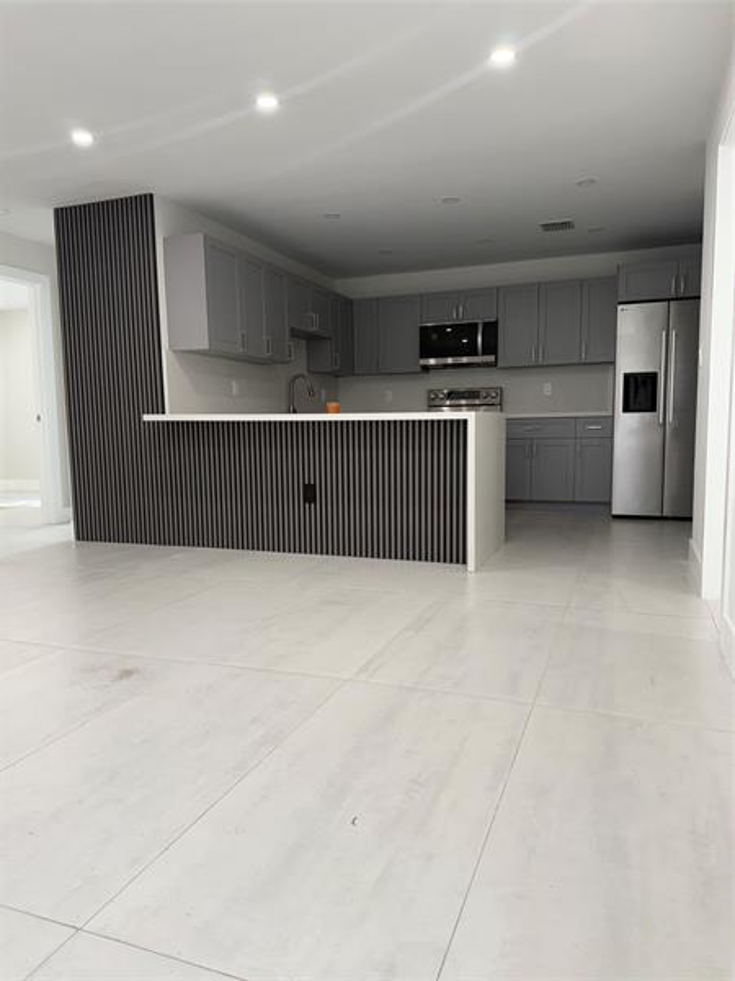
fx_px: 679
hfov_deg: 56.8
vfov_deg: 71.6
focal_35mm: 24
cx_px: 368
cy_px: 490
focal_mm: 6.76
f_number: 1.78
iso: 125
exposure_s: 1/120
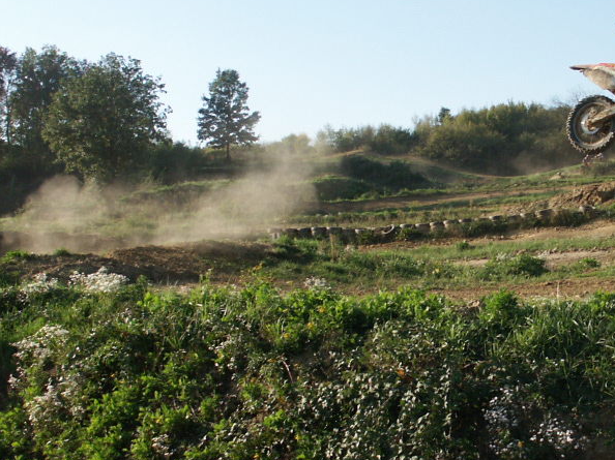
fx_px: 1225
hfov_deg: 27.7
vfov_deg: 21.3
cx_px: 479
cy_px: 224
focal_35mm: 69
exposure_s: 1/1500
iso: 100
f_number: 2.8
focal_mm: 8.45
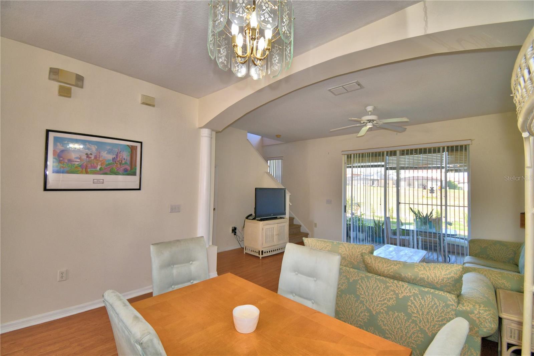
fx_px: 222
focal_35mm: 15
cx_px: 267
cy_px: 178
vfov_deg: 77.3
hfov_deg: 100.4
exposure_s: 1/60
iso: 110
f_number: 4.5
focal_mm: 10
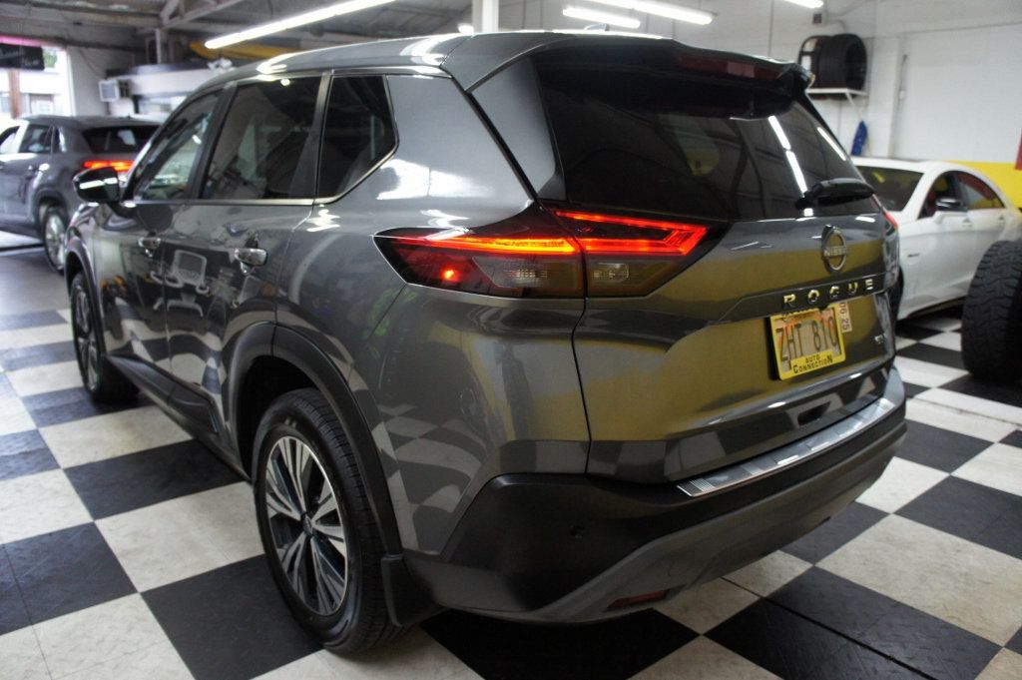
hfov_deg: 67.4
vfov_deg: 47.9
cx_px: 511
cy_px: 340
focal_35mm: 27
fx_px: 766
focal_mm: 18
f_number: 3.5
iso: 1250
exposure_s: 1/125
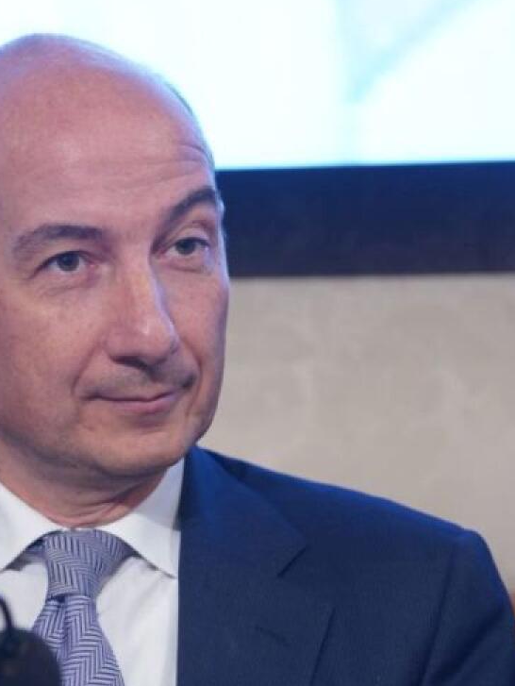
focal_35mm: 265
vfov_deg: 7.5
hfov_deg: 5.6
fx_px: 5252
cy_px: 326
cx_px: 102
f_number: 5
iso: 3200
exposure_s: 1/125
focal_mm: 167
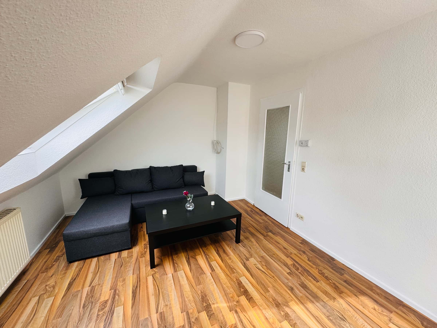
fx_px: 177
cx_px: 218
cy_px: 164
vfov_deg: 85.7
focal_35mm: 14
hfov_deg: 102.1
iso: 64
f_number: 2.2
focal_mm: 2.22
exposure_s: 1/99
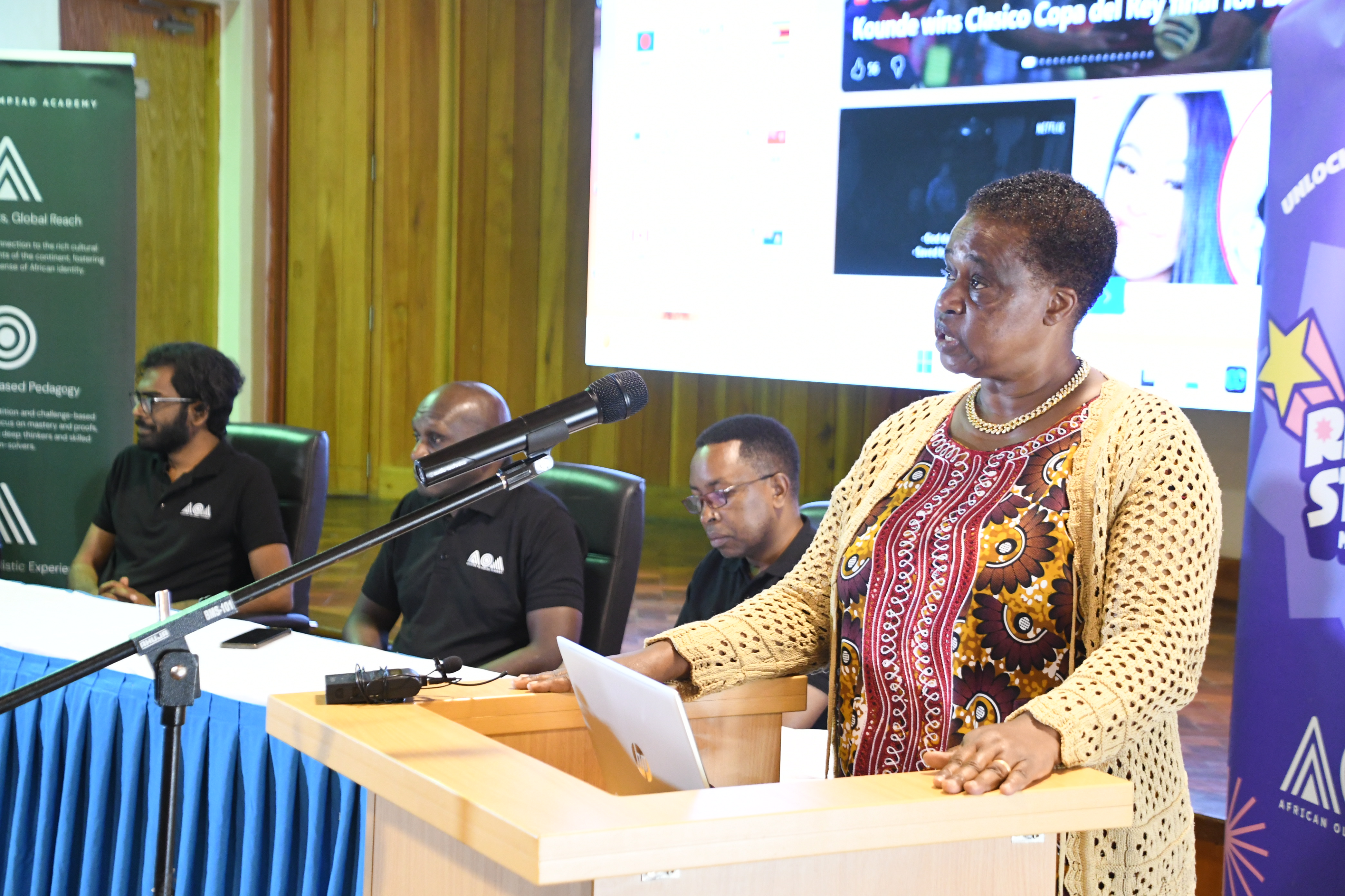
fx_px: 2466
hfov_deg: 30.5
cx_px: 672
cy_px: 448
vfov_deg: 20.6
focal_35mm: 66
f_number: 5
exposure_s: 1/80
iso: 2500
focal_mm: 44
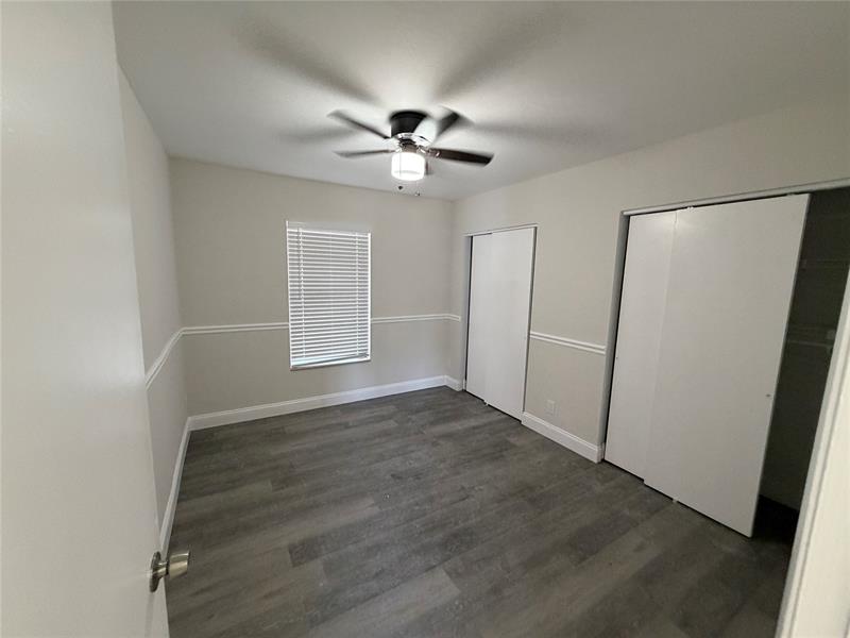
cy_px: 319
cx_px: 425
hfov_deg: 102.1
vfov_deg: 85.7
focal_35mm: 14
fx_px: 344
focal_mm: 2.22
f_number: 2.2
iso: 400
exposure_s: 1/60
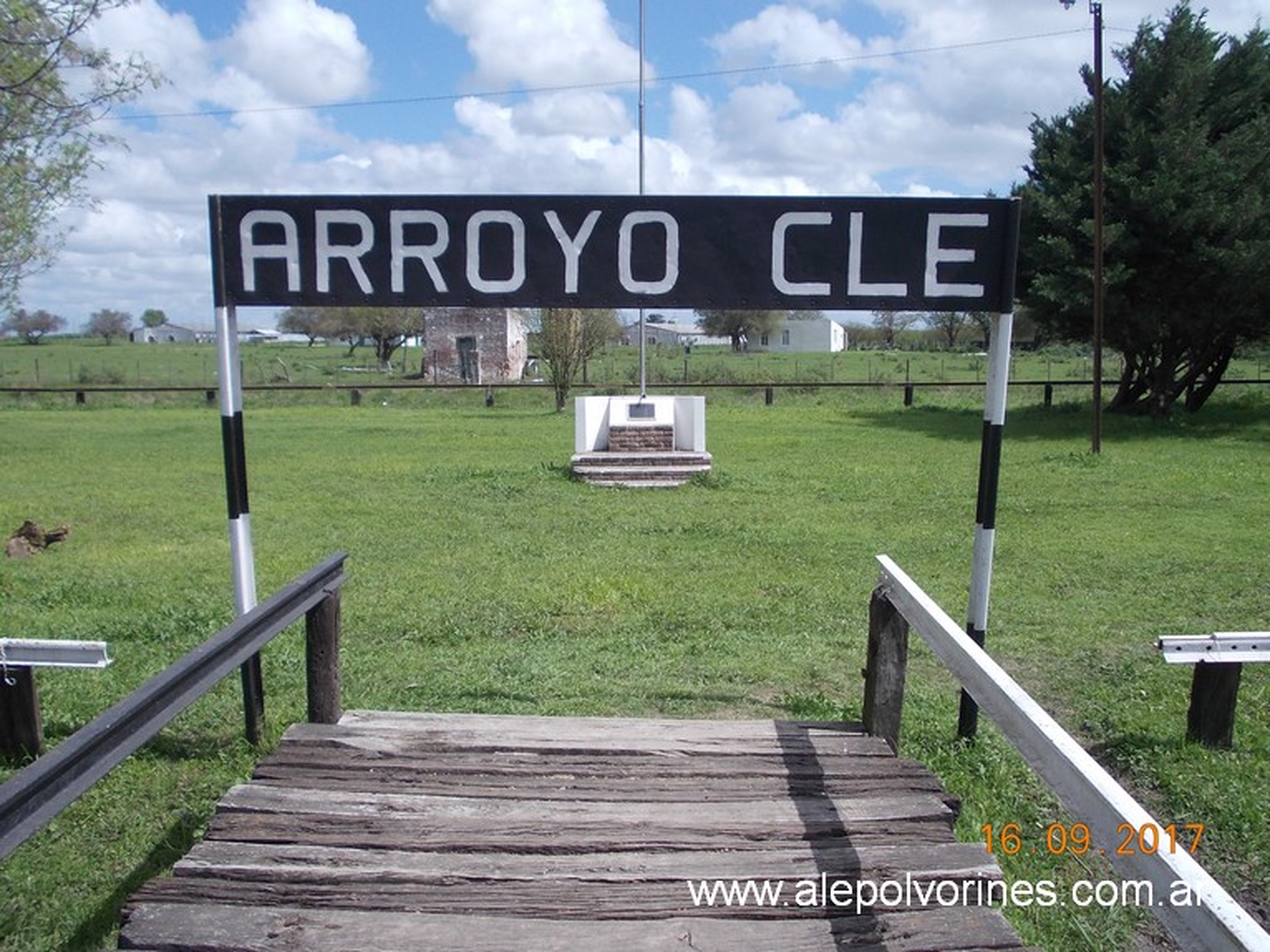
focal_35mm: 38
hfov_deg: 49.0
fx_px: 1394
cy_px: 476
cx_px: 635
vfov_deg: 37.7
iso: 80
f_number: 6.2
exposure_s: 1/320
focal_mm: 5.3
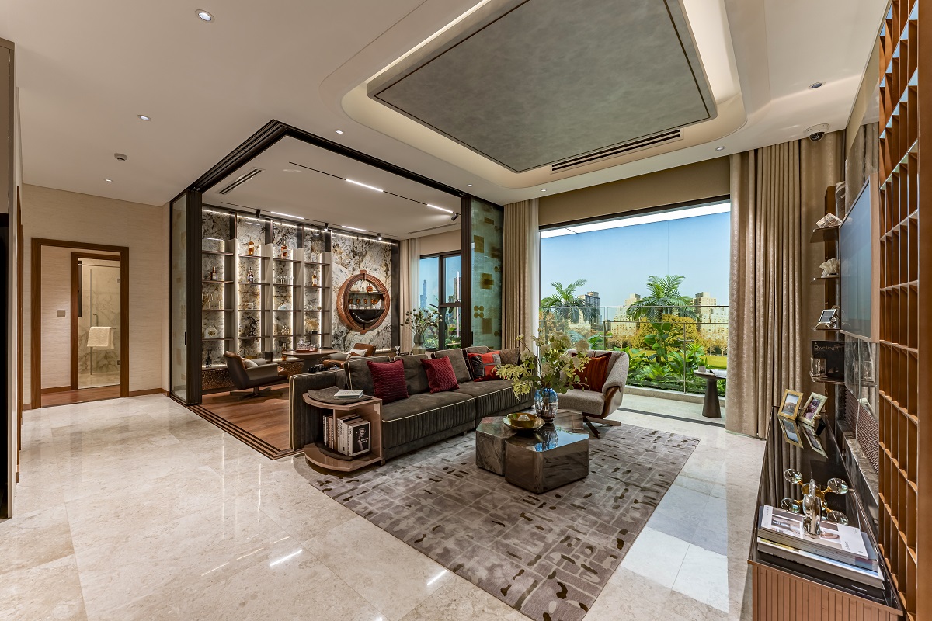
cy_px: 310
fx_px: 362
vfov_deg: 81.2
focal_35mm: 14
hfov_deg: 104.3
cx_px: 466
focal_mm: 14
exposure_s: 1/100
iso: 640
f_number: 6.3
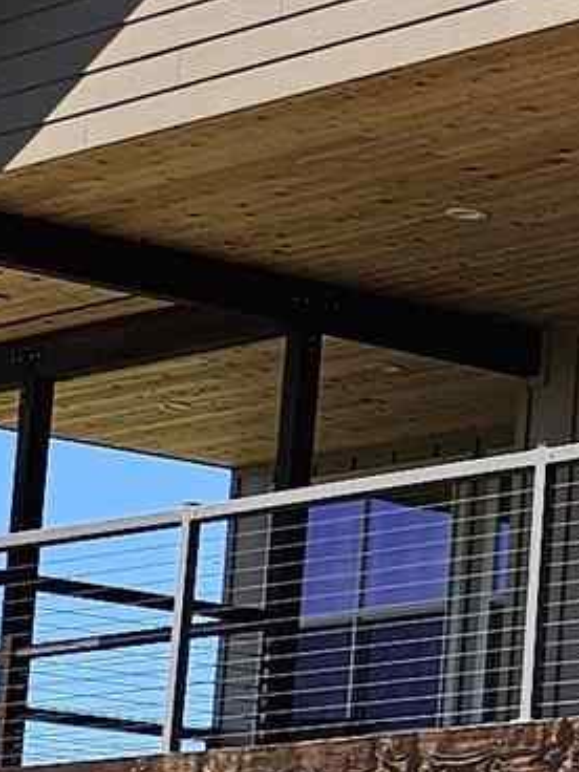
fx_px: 4282
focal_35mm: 192
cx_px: 1030
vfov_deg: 10.3
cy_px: 449
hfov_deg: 7.5
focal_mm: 6.3
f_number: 1.7
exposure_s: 1/572
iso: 10
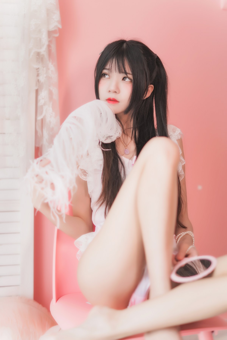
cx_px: 114
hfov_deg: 27.0
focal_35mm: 50
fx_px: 473
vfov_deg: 39.6
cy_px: 170
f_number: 1.4
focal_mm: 50
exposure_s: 1/320
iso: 320
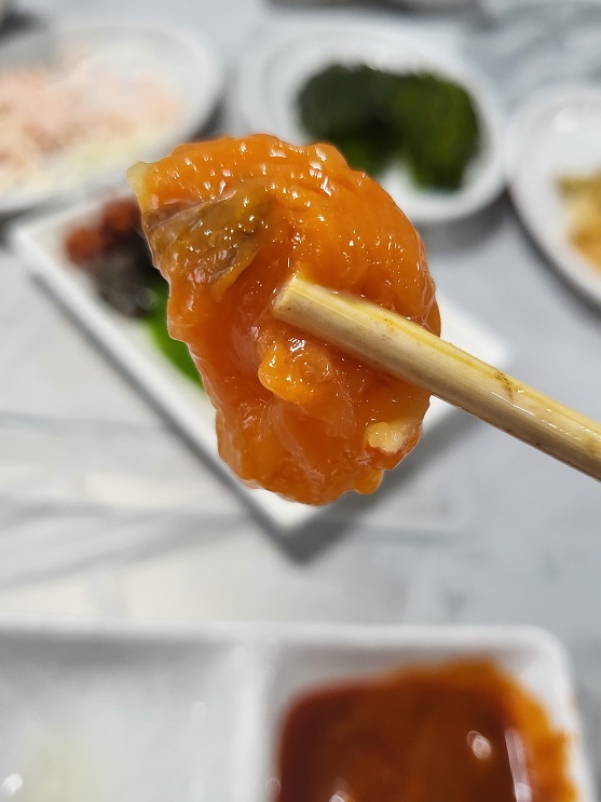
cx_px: 284
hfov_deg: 49.7
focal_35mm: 28
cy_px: 392
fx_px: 648
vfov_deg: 63.4
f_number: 1.8
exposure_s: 1/120
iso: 200
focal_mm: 4.25
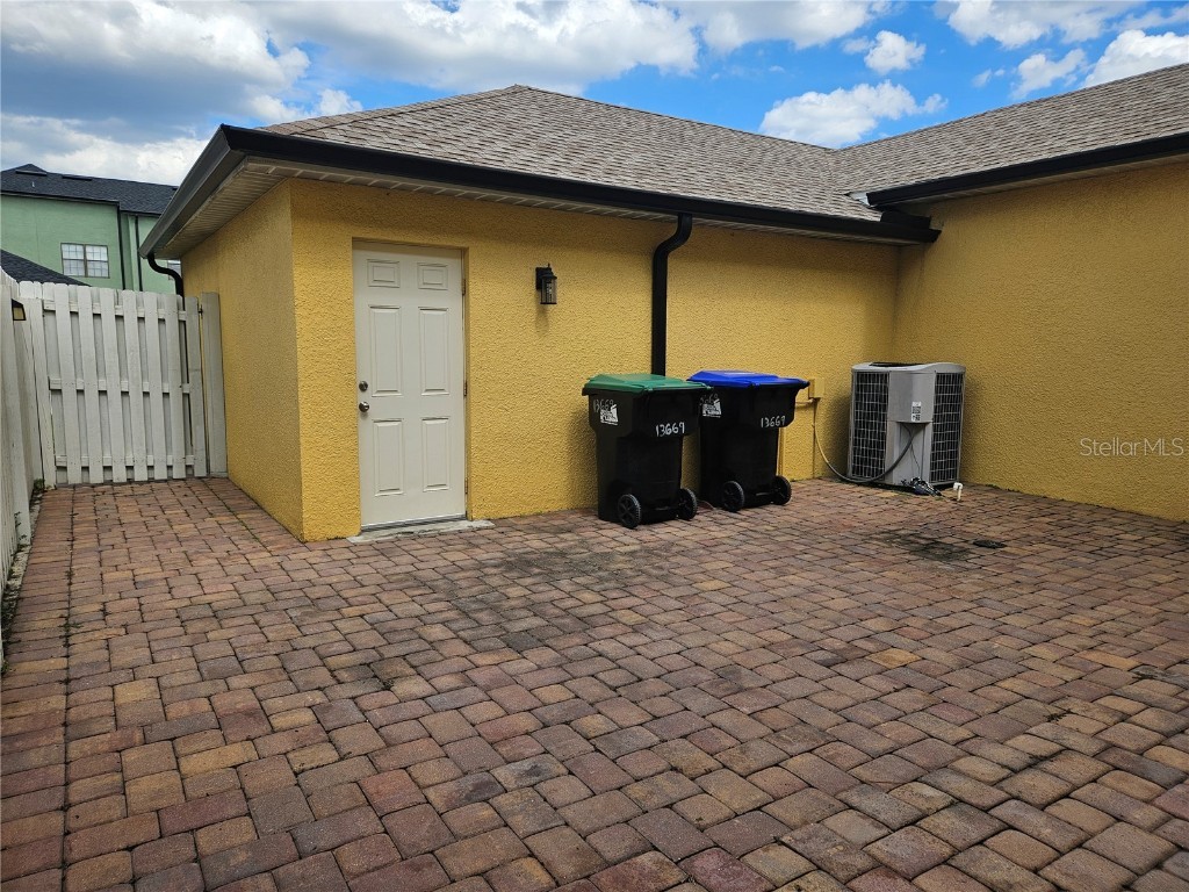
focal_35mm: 23
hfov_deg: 73.9
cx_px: 594
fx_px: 790
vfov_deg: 58.9
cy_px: 446
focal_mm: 5.4
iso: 25
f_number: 1.8
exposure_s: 1/1770
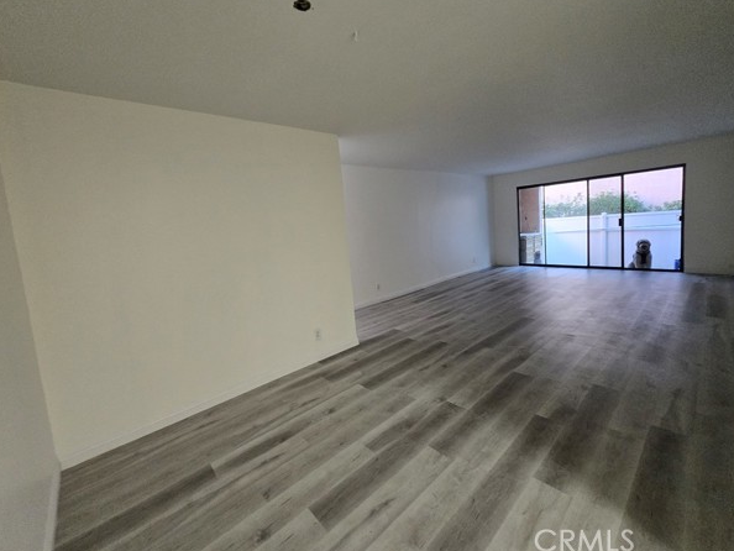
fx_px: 297
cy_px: 262
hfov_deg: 102.0
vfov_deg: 85.7
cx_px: 369
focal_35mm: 14
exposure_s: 1/60
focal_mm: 1.7
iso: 320
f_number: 2.2
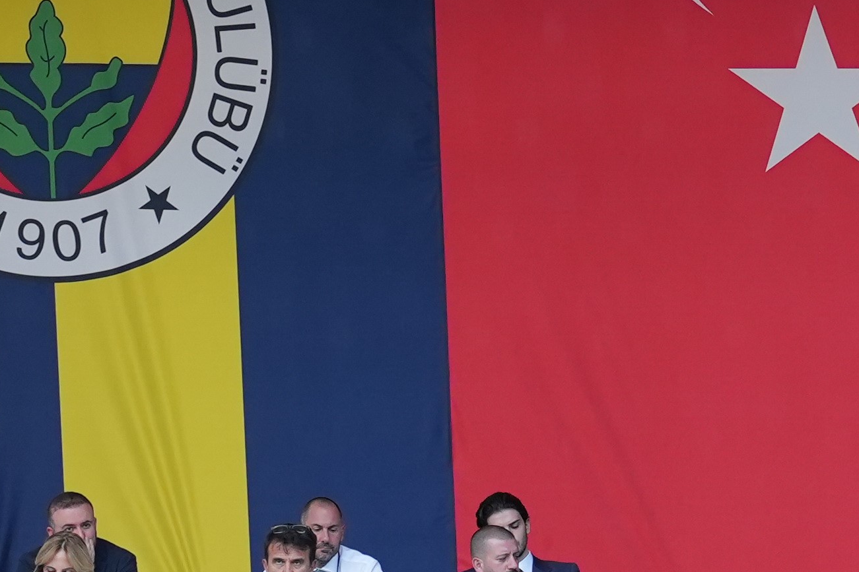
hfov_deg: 2.4
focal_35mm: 861
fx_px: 20540
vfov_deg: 1.6
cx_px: 1093
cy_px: 212
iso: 1000
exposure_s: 1/1250
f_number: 2.8
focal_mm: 162
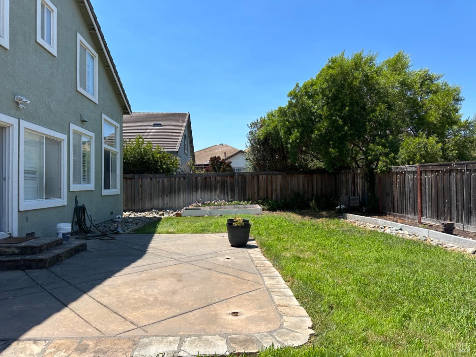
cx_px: 238
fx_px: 330
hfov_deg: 71.6
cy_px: 178
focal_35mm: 24
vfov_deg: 56.8
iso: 80
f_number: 1.78
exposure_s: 1/3861
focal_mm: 6.86
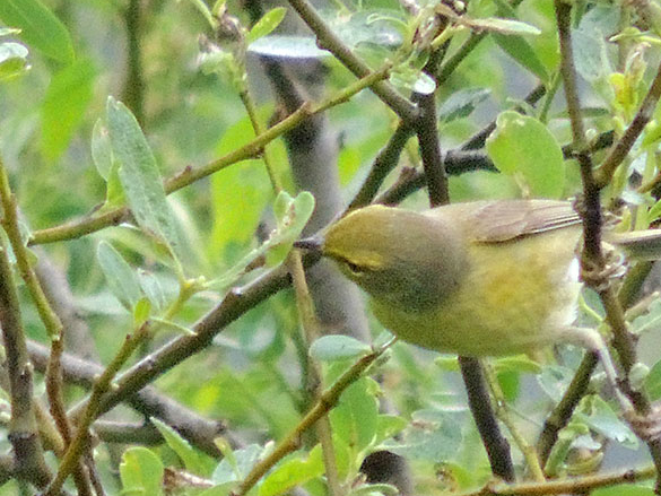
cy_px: 270
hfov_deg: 1.4
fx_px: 26128
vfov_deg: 1.1
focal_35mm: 1368
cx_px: 407
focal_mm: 180
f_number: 5.9
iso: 800
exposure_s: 1/400
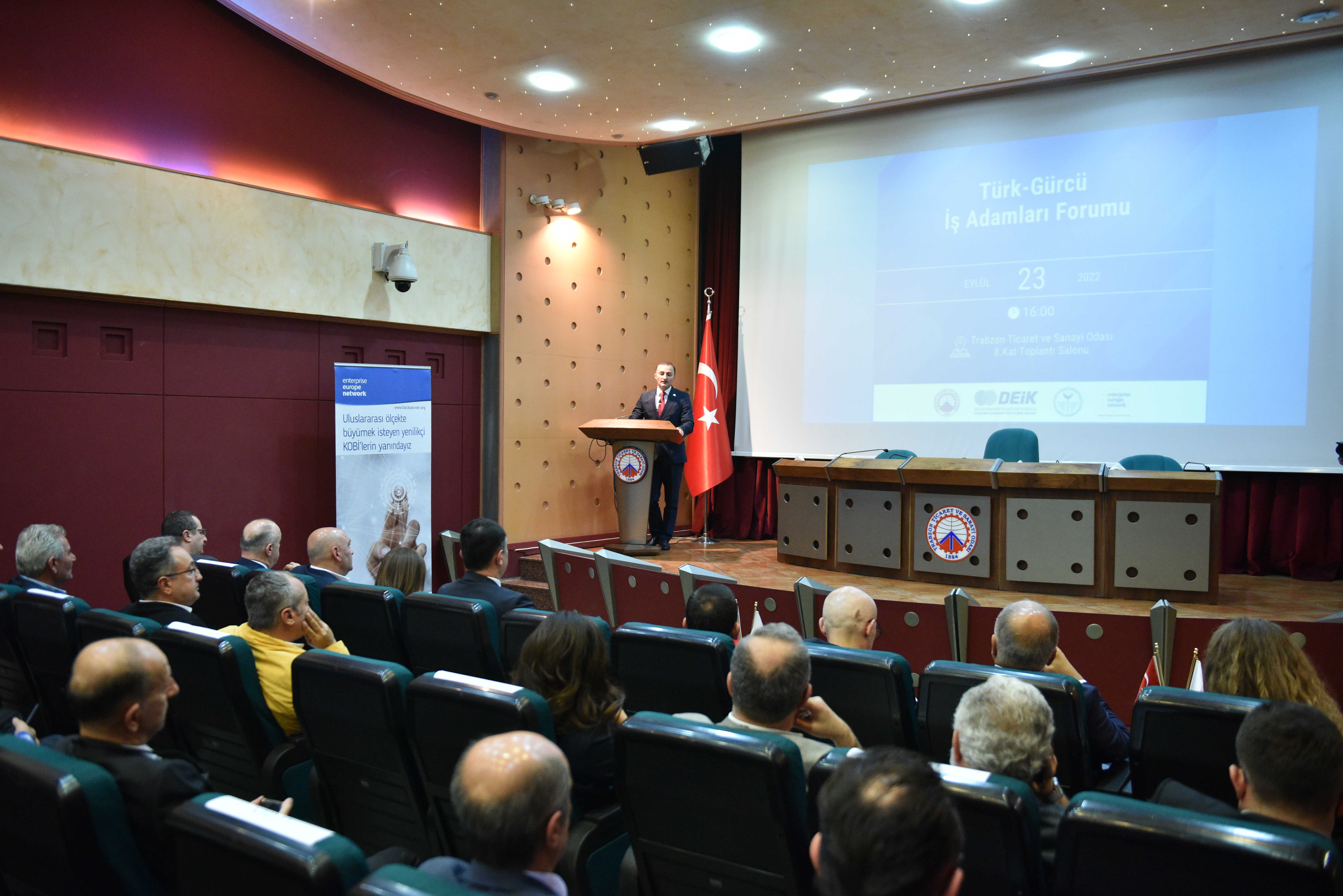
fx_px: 1157
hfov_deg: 60.3
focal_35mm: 31
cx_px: 672
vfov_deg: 42.4
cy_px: 448
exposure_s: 1/100
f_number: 2.8
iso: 3200
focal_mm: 31
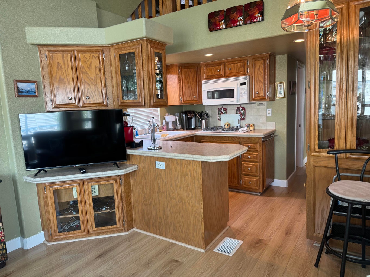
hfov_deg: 71.6
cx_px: 185
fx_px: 257
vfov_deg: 56.8
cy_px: 138
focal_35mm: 24
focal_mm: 6.76
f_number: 1.78
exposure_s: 1/60
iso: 125
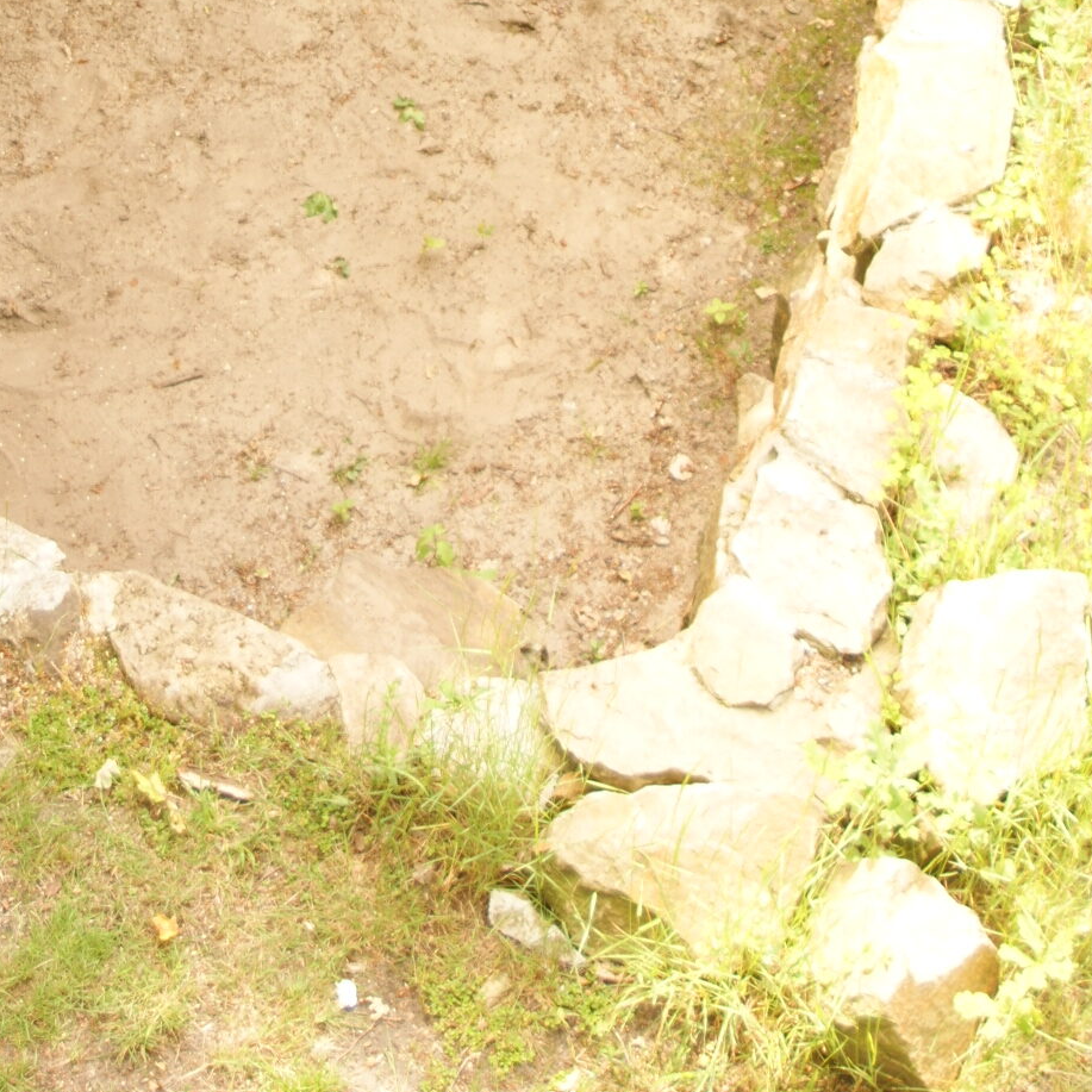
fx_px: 3176
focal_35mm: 89
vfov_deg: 18.5
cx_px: 367
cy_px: -205
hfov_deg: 19.4
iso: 100
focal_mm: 28
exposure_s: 1/50
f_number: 4
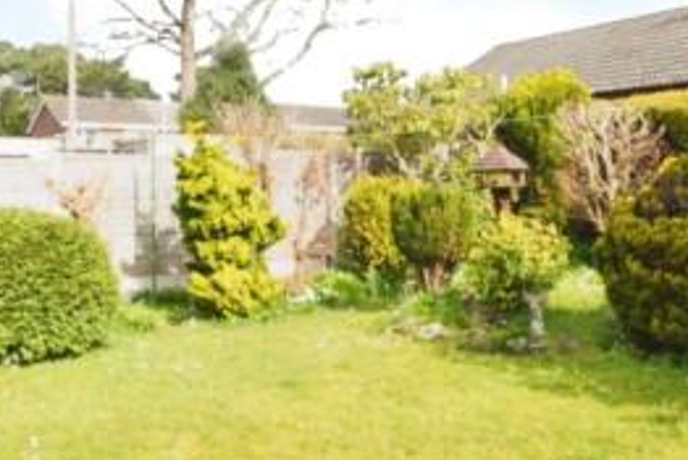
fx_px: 765
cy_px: 206
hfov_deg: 48.4
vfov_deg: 33.4
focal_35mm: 40
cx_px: 357
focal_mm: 16
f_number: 9
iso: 320
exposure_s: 1/200
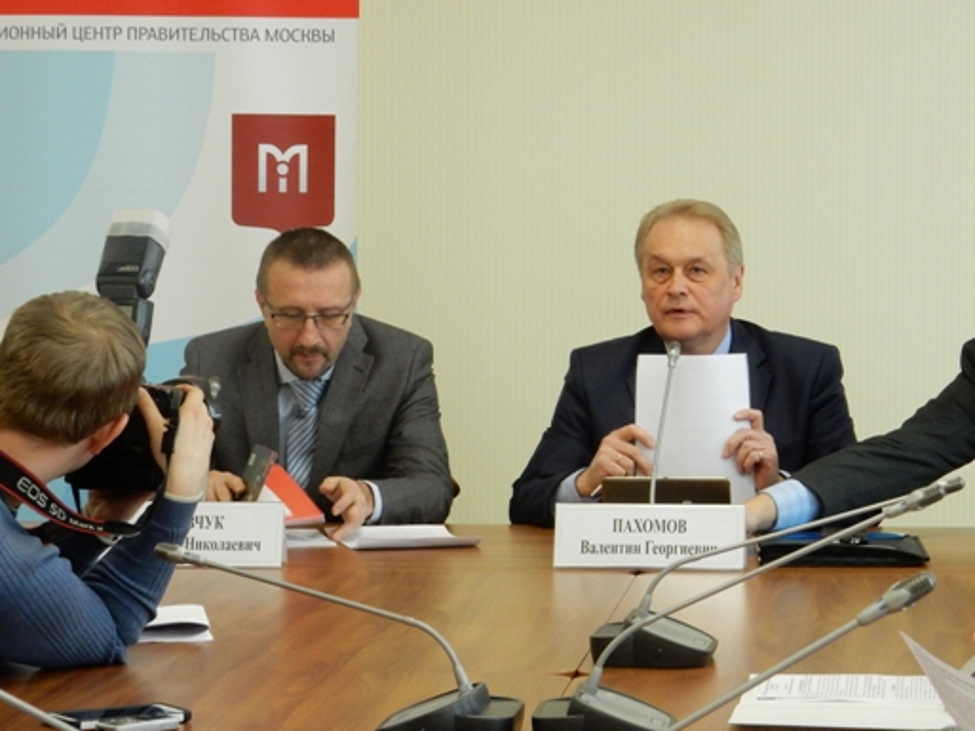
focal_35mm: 146
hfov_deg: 13.5
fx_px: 4113
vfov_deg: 10.2
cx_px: 593
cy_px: 311
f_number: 5.6
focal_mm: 20.9
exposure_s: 1/60
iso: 560
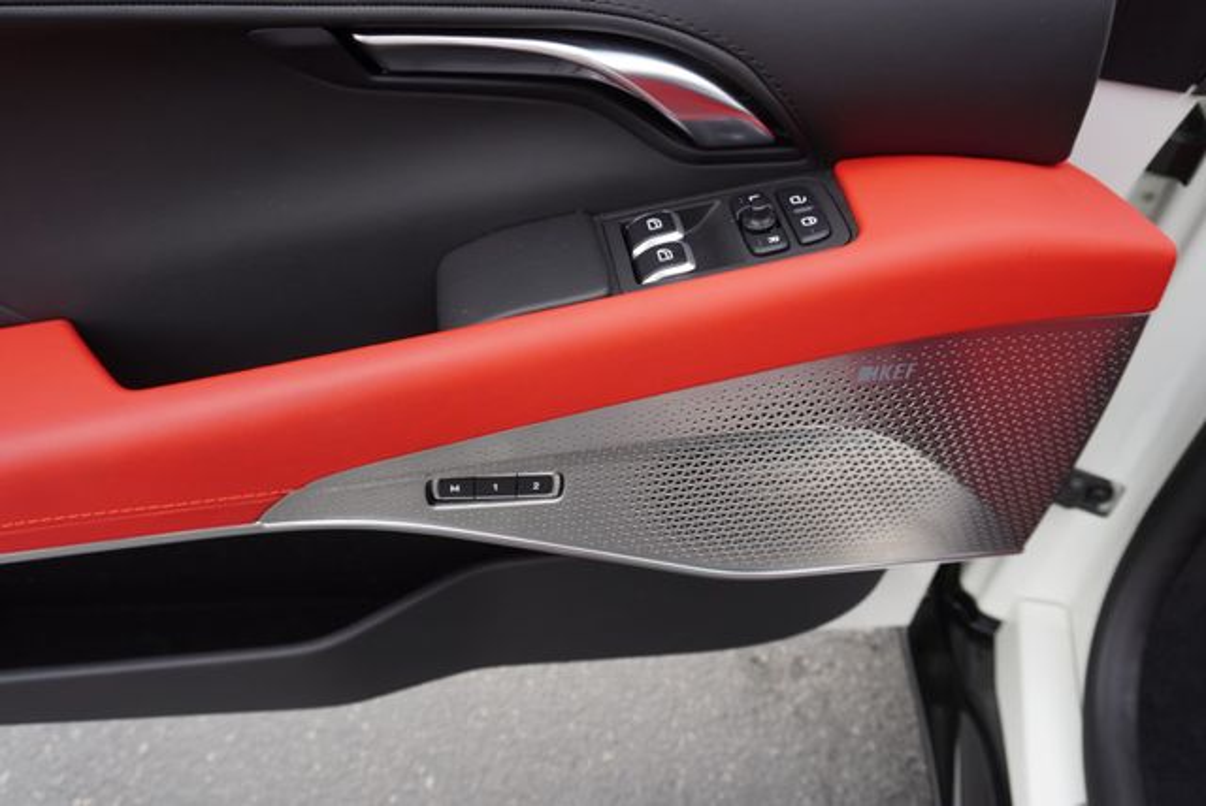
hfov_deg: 67.3
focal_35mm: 27
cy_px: 403
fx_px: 905
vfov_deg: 48.0
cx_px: 603
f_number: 4.5
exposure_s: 1/100
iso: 100
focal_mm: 18
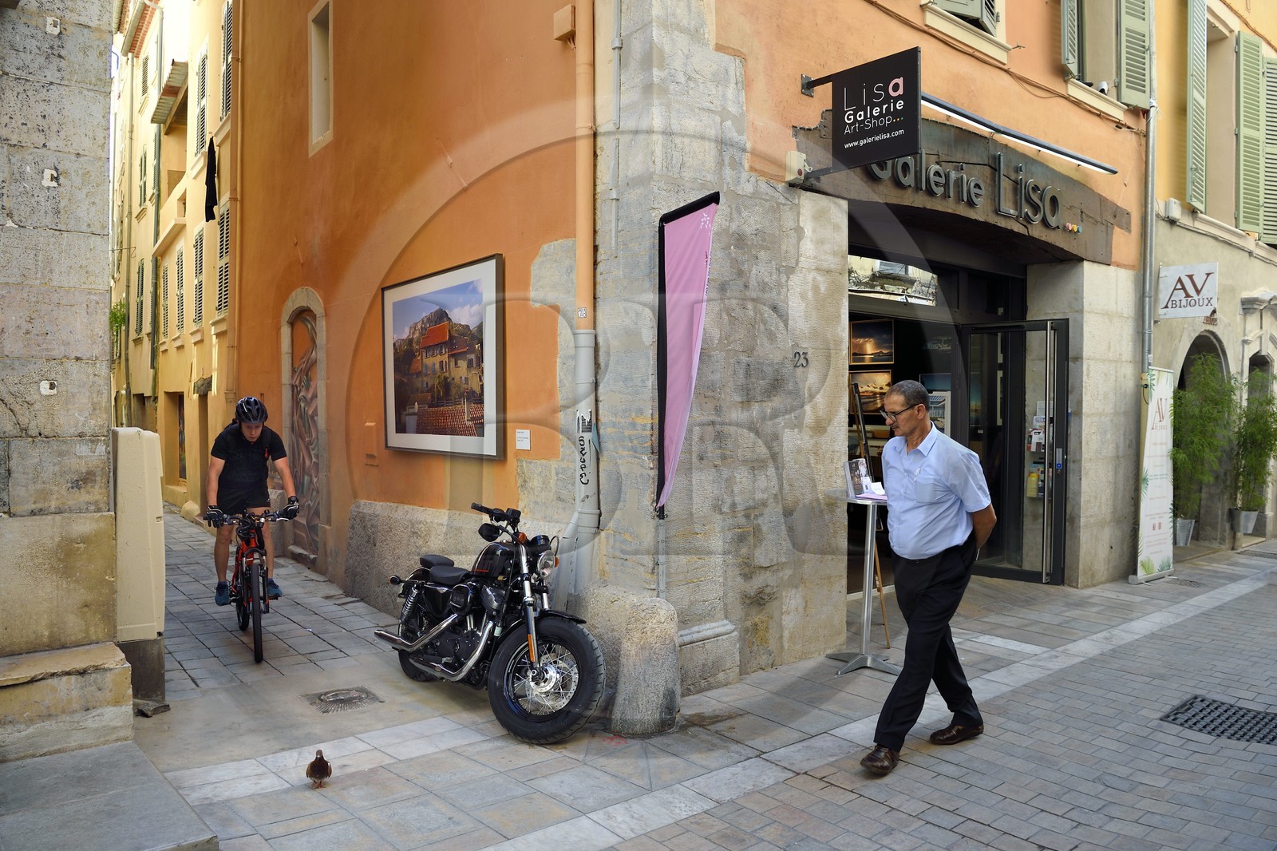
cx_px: 638
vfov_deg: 53.1
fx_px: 851
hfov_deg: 73.8
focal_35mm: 24
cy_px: 426
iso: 200
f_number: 8
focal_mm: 24
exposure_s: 1/125
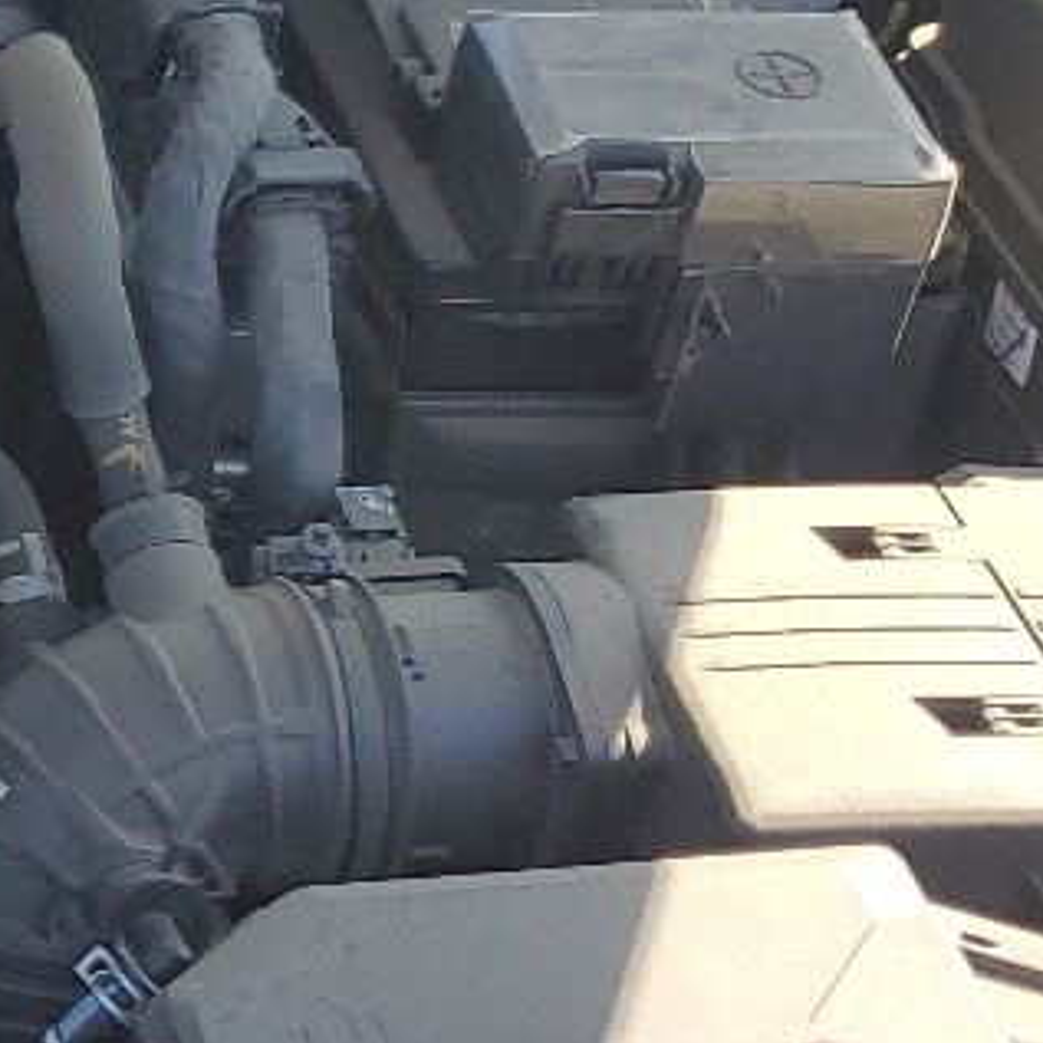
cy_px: 576
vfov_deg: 15.0
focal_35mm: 116
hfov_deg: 13.5
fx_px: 3954
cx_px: -823
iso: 50
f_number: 1.5
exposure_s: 1/556
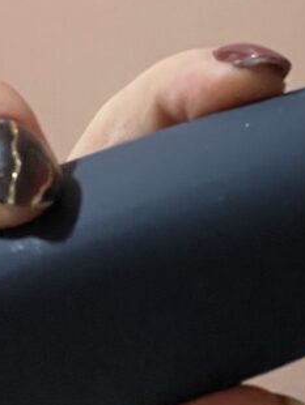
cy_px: 132
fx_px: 1161
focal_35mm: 99
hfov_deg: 14.6
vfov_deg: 19.7
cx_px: 344
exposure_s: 1/30
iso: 640
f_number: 2.2
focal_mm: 2.71
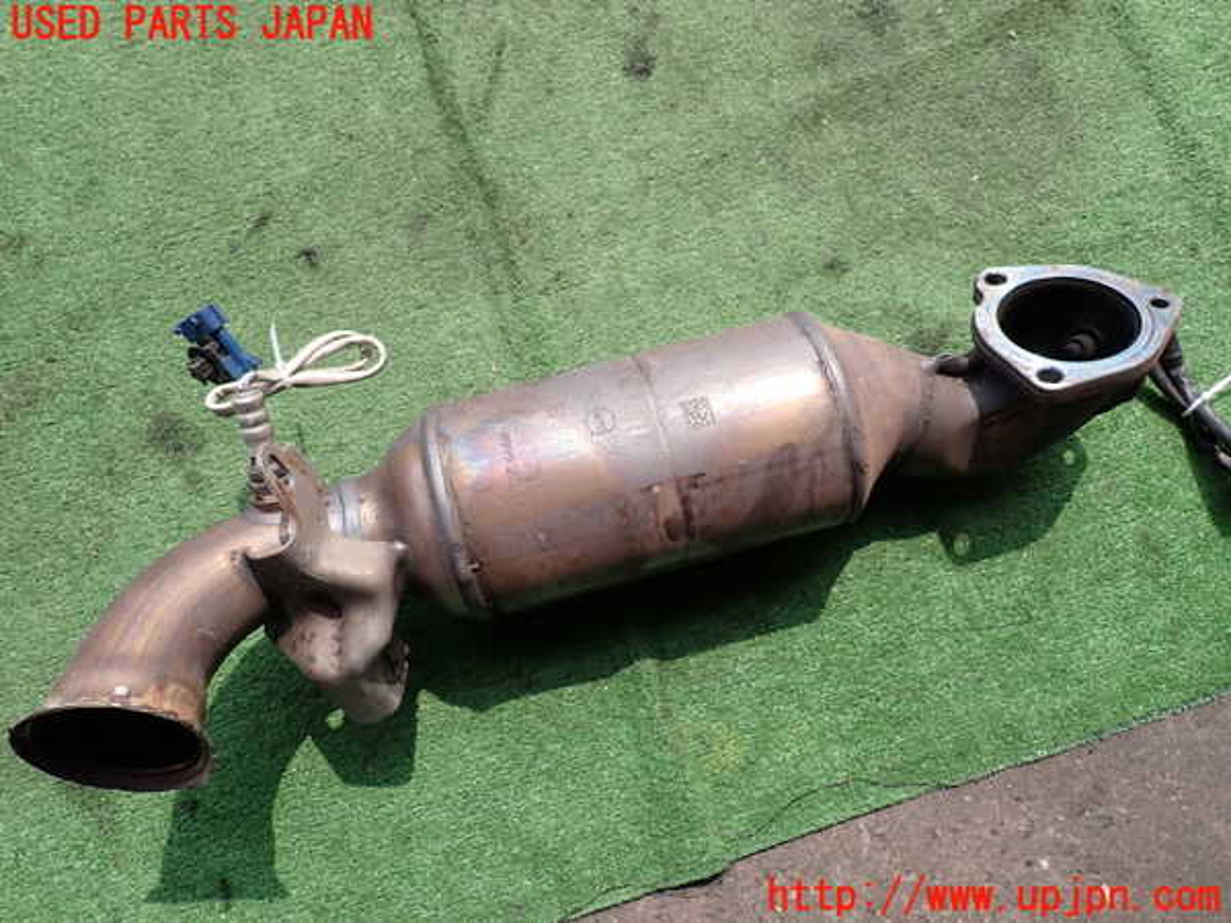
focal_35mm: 25
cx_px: 616
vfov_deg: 54.9
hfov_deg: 69.4
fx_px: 889
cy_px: 462
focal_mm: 4.5
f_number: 2.8
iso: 100
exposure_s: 1/1000
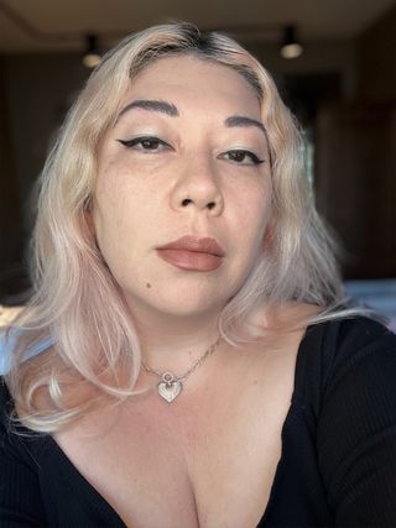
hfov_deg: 46.8
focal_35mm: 30
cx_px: 198
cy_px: 264
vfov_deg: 60.0
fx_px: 458
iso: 80
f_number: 2.2
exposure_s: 1/120
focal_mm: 2.71
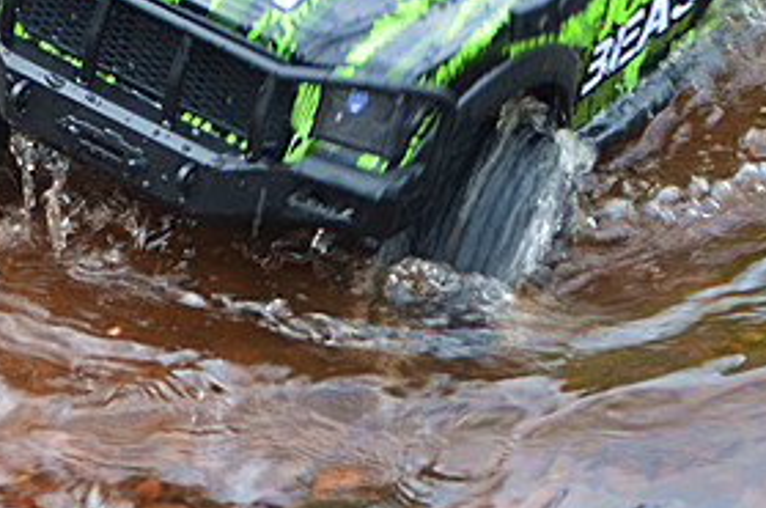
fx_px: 7307
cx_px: 294
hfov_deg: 6.0
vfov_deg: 4.0
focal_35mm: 344
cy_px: -144
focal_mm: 80
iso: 100
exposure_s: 1/60
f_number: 5.6
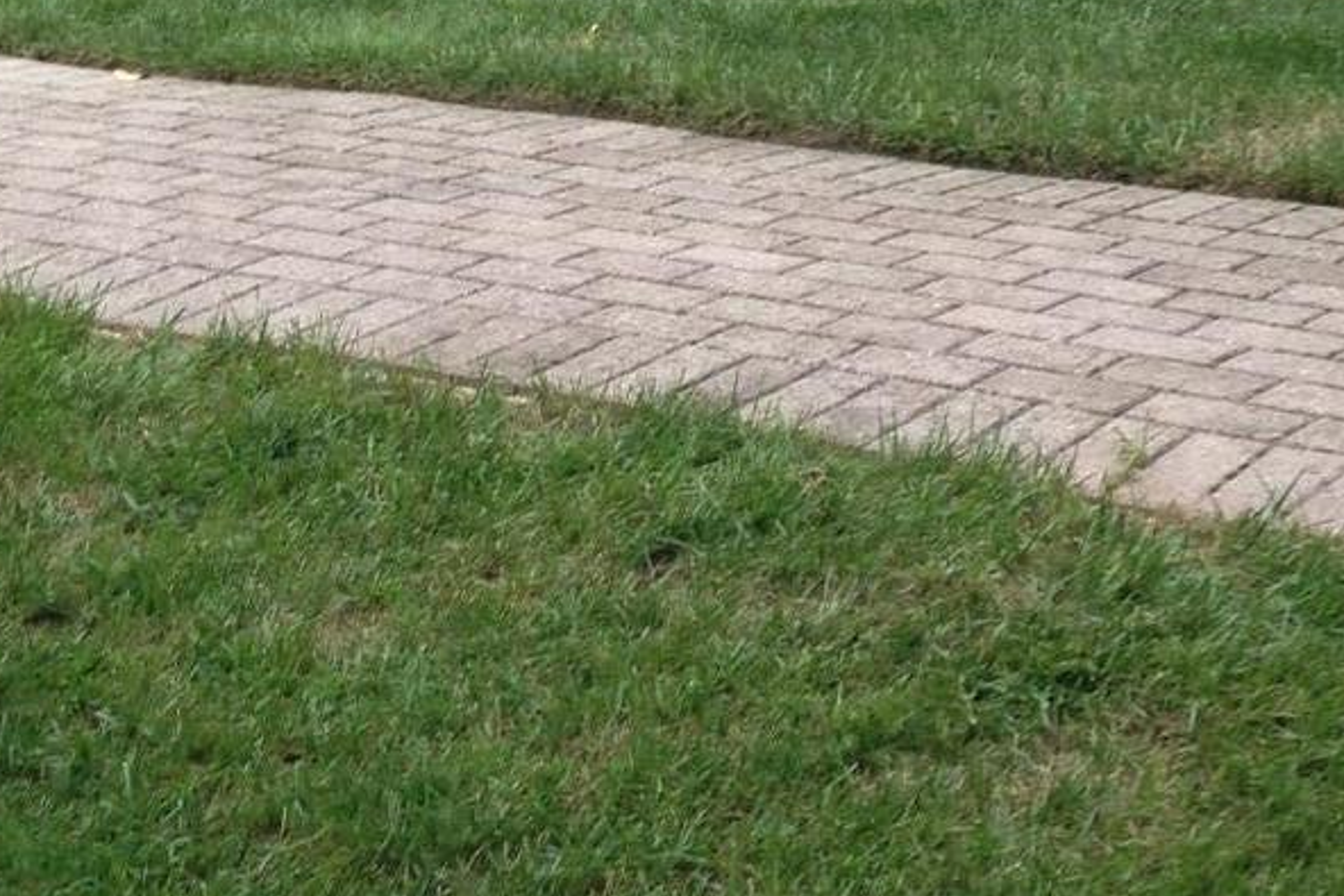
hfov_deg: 22.8
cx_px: 874
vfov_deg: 14.1
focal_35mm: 89
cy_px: -572
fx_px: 3323
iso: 64
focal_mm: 4.12
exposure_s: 1/60
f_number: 2.4
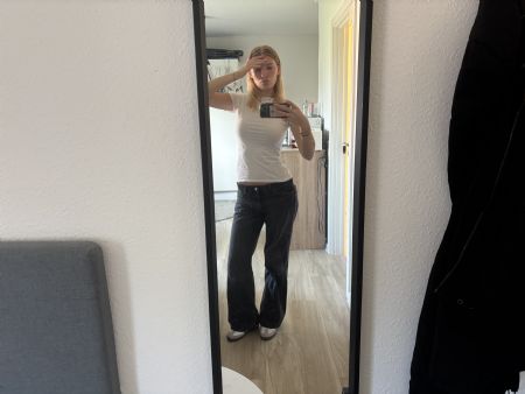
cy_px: 197
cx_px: 262
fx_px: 395
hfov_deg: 67.3
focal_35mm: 26
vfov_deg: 53.1
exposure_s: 1/50
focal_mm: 5.96
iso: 250
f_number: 1.6
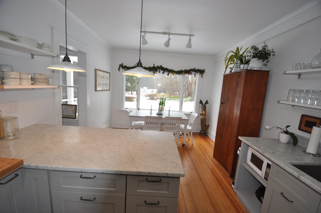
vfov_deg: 77.2
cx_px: 160
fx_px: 134
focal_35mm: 15
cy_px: 106
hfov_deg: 100.5
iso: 400
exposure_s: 1/160
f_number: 3.5
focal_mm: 10
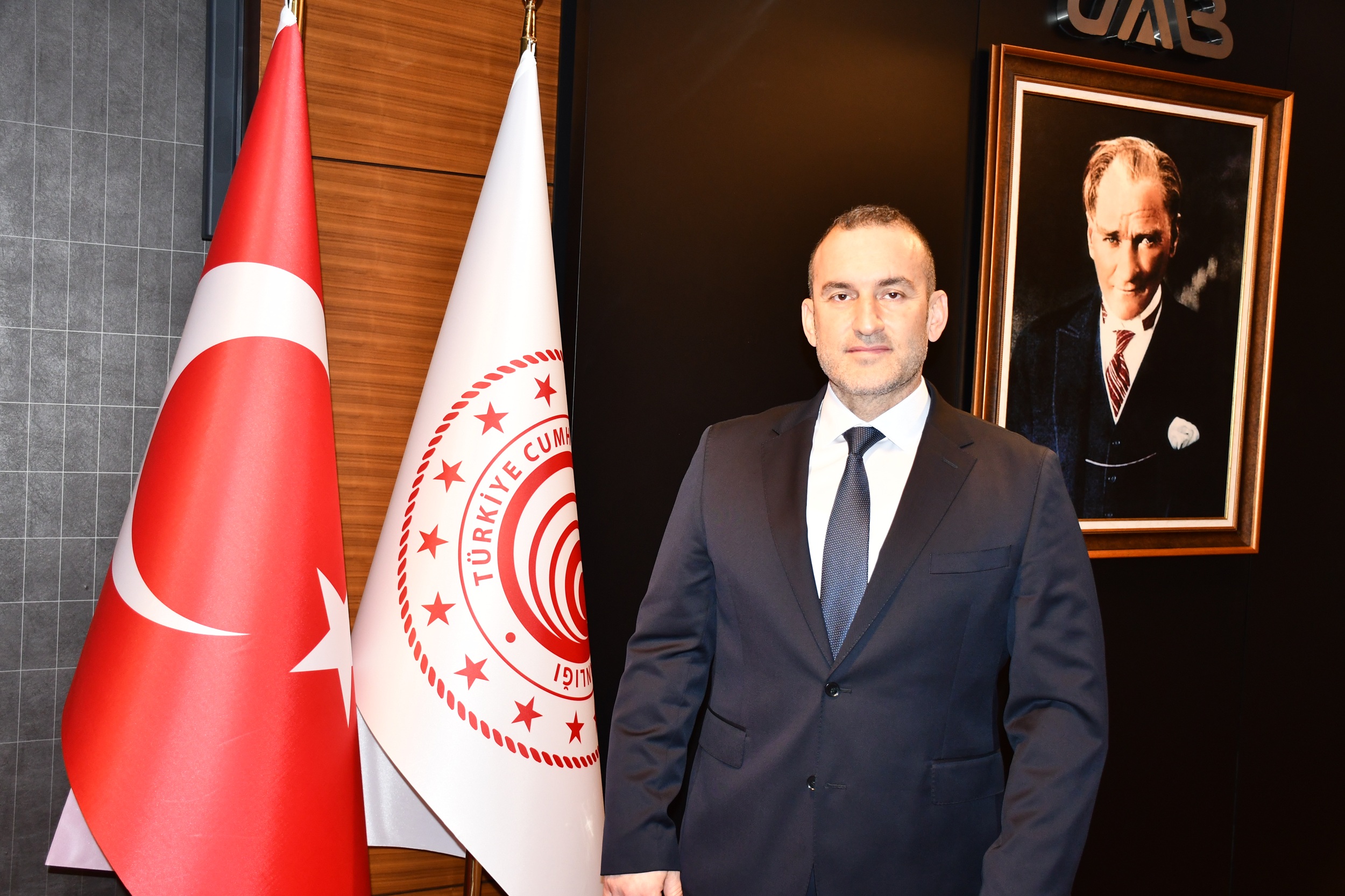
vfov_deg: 34.2
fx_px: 1457
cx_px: 672
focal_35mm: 39
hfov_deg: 49.6
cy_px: 448
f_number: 3.8
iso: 1000
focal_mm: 26
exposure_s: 1/60
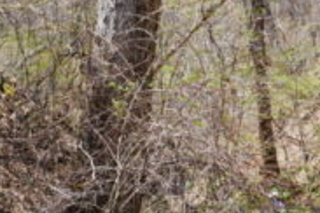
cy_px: 161
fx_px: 1254
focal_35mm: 141
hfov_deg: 14.5
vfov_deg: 9.7
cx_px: 59
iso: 100
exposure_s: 1/100
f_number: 7.1
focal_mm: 23
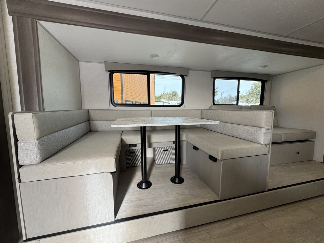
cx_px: 162
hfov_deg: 102.1
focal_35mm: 14
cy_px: 122
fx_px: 131
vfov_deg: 85.7
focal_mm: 2.22
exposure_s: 1/99
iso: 50
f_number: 2.2
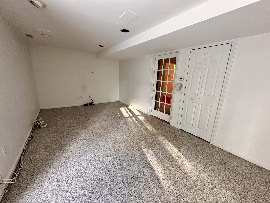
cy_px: 102
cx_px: 135
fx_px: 109
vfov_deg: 85.7
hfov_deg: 102.1
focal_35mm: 14
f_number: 2.2
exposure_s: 1/60
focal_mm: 2.22
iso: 160
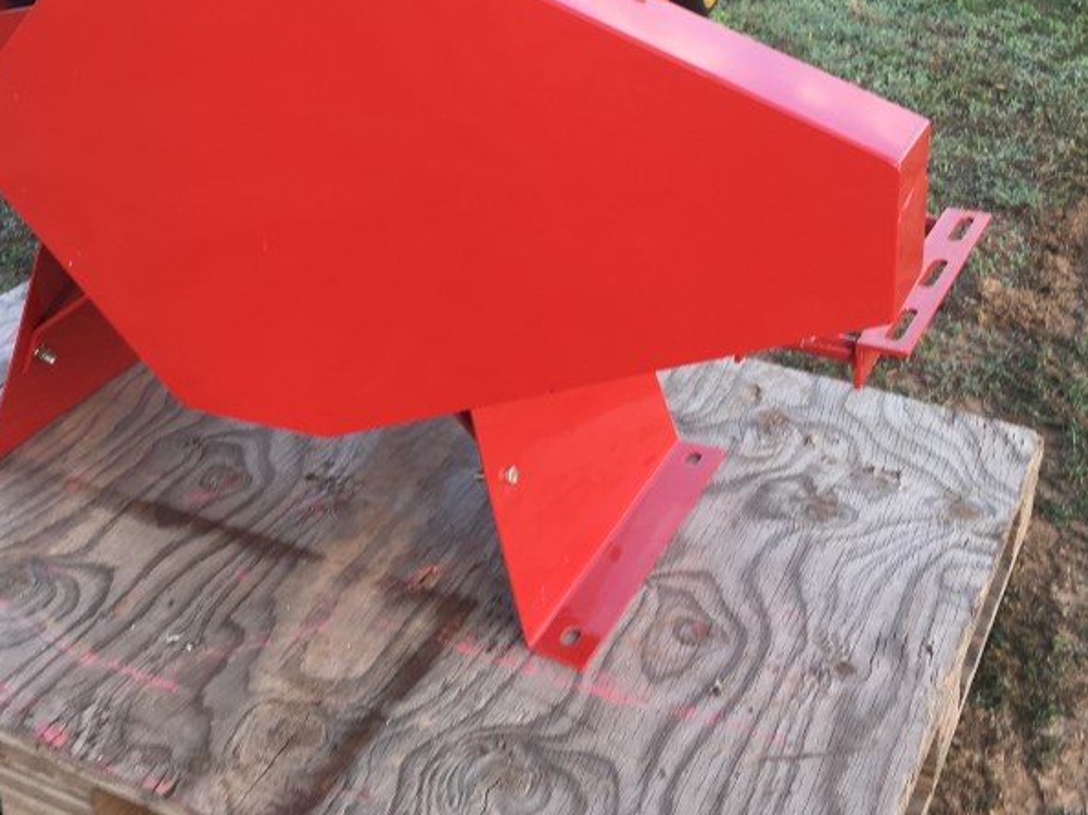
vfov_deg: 28.5
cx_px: 368
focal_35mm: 50
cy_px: 170
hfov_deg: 37.8
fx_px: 1571
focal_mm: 4.15
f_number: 2.2
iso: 25
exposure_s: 1/50
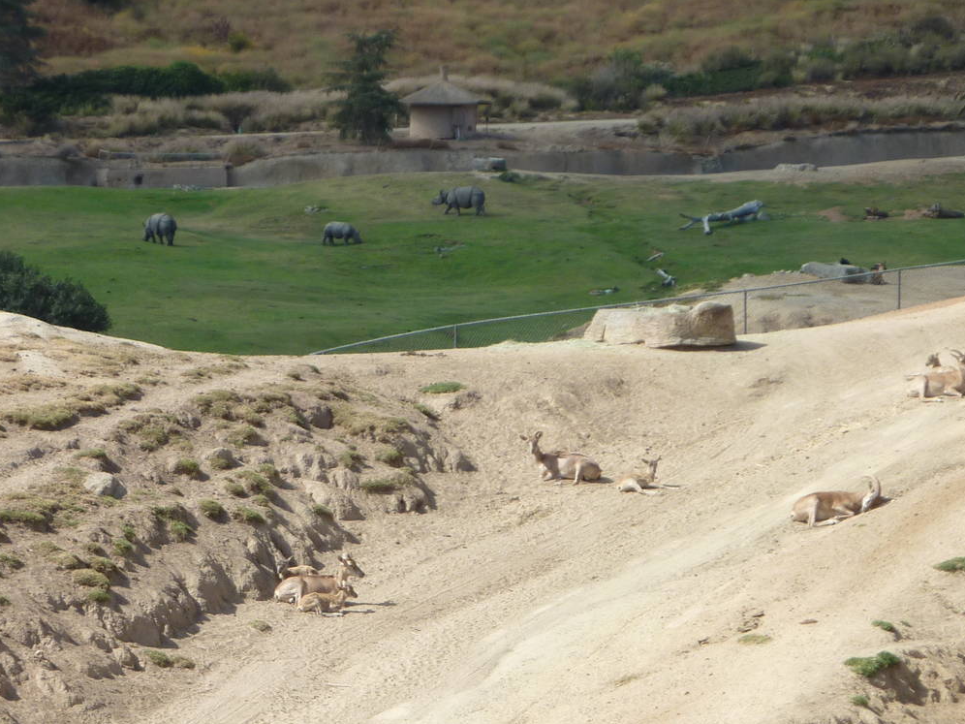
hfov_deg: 9.0
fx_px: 6133
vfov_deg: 6.8
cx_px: 305
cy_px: 448
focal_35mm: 220
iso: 80
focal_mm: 22.5
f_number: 4.5
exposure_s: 1/400
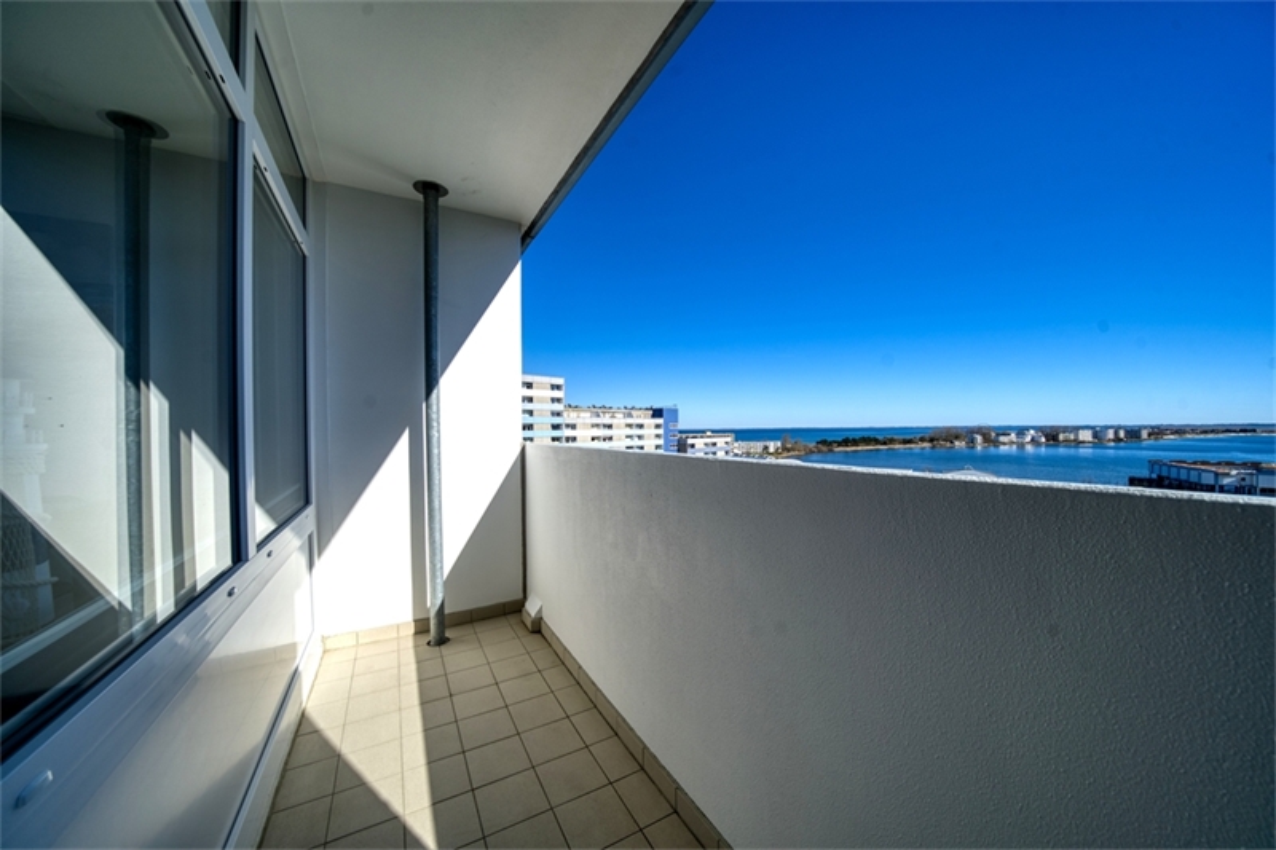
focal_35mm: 12
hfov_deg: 112.6
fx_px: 425
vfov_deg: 90.0
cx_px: 638
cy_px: 425
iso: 100
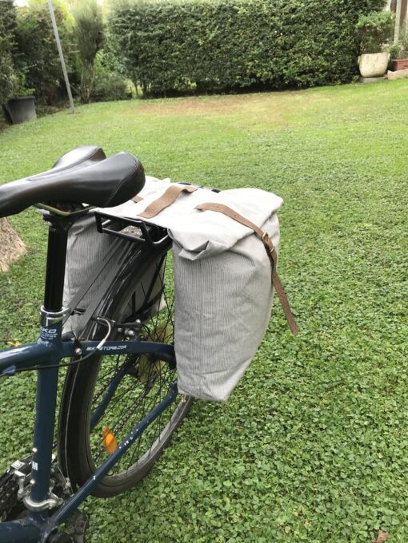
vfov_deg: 63.4
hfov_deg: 49.7
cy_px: 272
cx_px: 204
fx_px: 440
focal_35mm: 28
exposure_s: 1/100
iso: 25
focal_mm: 3.99
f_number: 1.8
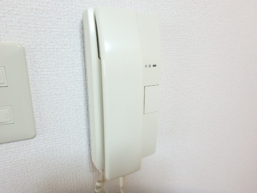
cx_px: 128
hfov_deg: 79.0
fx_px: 156
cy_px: 96
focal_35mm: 21
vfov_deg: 63.4
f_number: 3.5
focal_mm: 3.7
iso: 320
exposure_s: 1/30
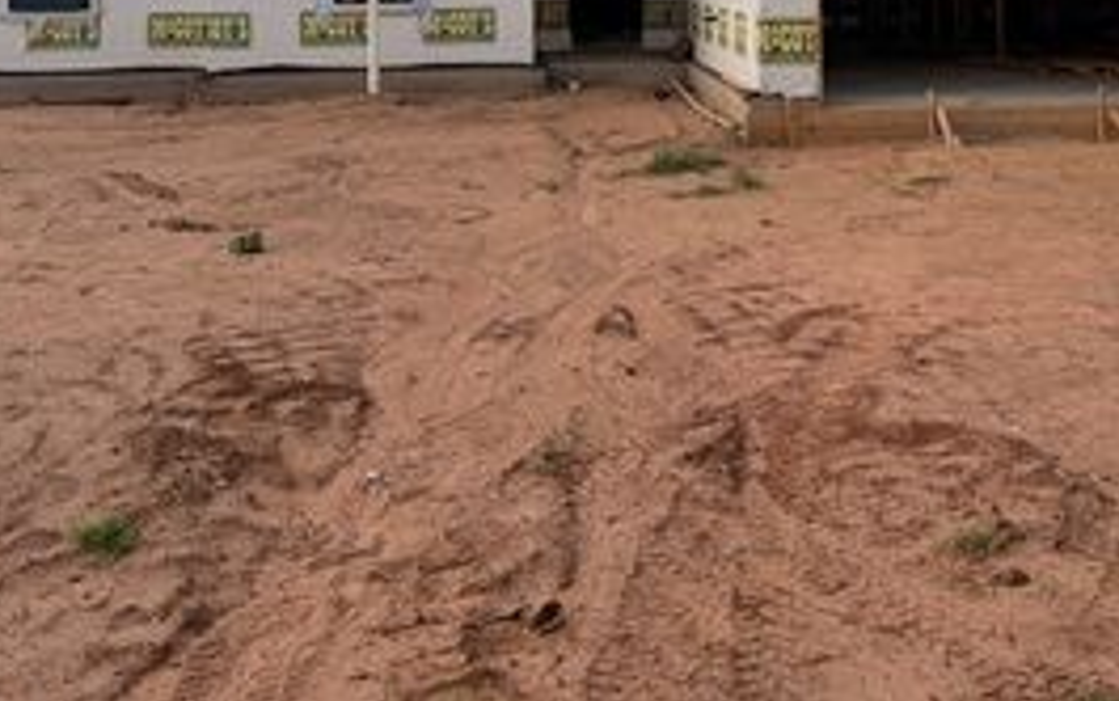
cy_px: -87
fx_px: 1465
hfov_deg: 41.5
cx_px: 697
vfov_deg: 24.9
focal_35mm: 48
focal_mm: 6.76
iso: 80
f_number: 1.78
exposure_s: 1/1855
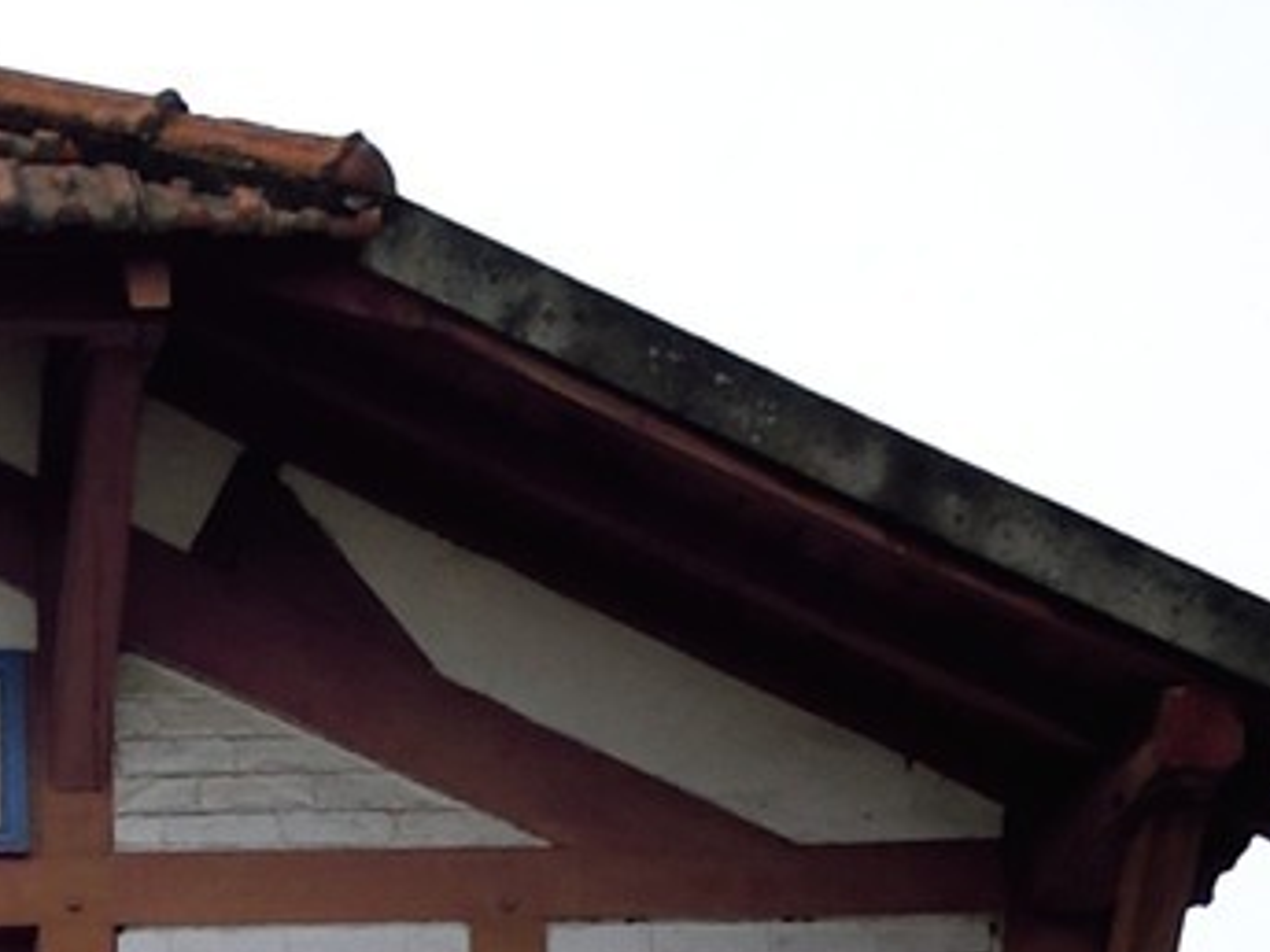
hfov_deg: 9.2
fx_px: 7374
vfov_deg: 6.0
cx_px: -1270
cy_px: 4020
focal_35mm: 201
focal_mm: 30
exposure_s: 1/200
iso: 400
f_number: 9
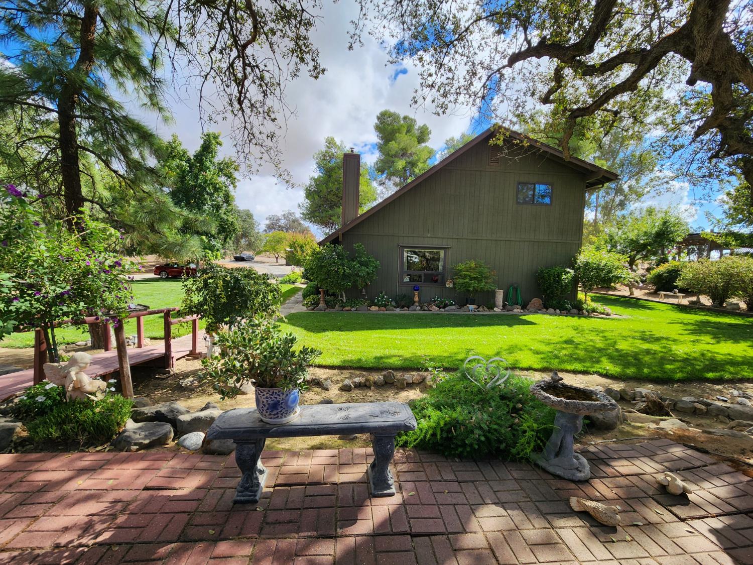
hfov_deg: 106.2
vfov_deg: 89.9
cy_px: 282
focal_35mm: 13
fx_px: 283
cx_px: 376
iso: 50
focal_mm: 2.2
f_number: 2.2
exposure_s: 1/1000
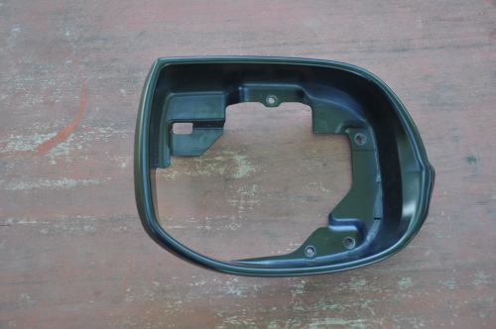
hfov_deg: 41.2
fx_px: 660
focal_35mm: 48
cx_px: 248
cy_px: 164
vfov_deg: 28.0
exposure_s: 1/60
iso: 500
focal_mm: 32
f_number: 4.2
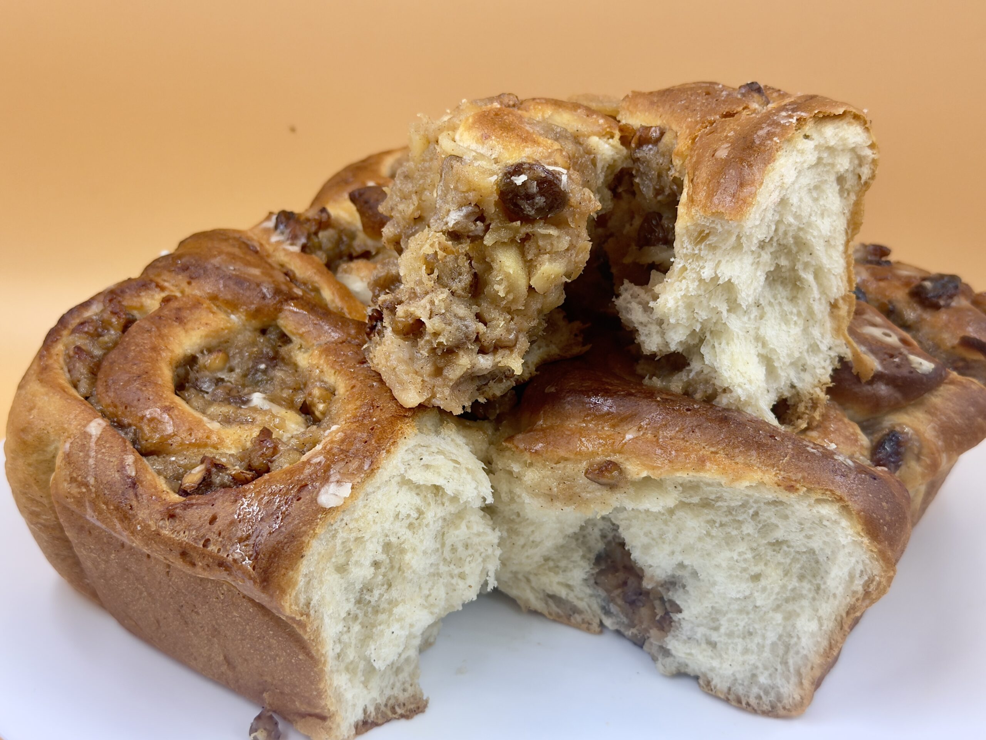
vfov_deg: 30.3
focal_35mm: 48
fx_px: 1367
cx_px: 493
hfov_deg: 39.7
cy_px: 370
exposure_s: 1/290
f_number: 1.78
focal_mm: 6.76
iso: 64
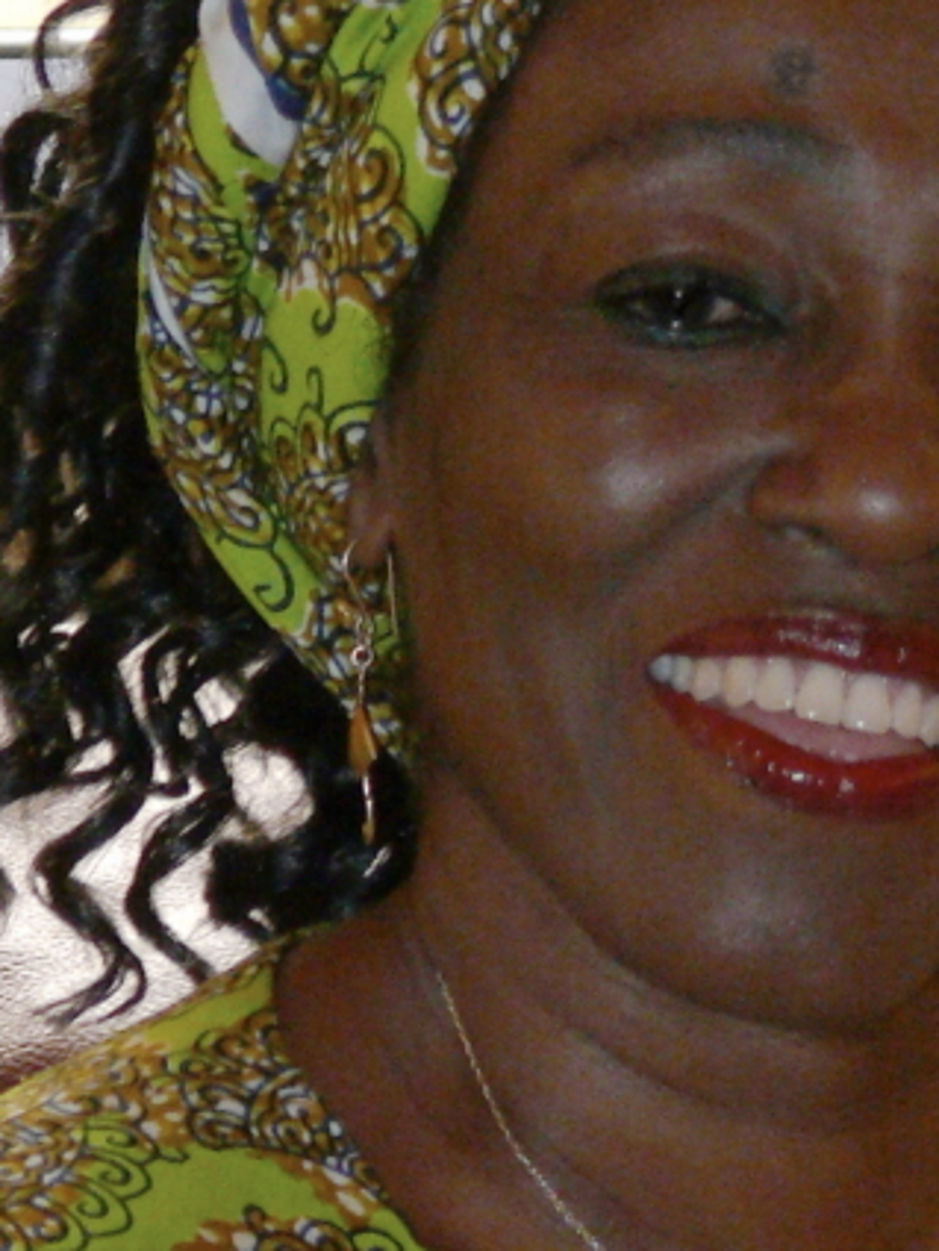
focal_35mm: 612
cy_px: 689
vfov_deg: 3.2
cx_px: 727
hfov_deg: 2.4
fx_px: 22124
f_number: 3.6
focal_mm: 37.7
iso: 100
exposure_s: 1/30
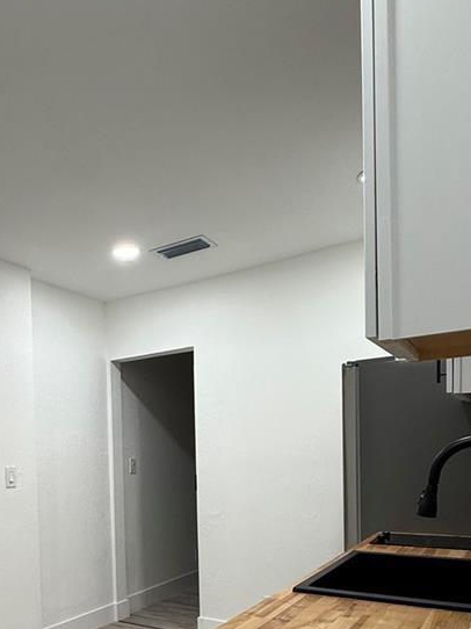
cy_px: 484
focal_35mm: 31
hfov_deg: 43.9
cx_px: 118
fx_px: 563
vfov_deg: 55.1
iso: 200
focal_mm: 2.22
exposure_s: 1/120
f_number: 2.2
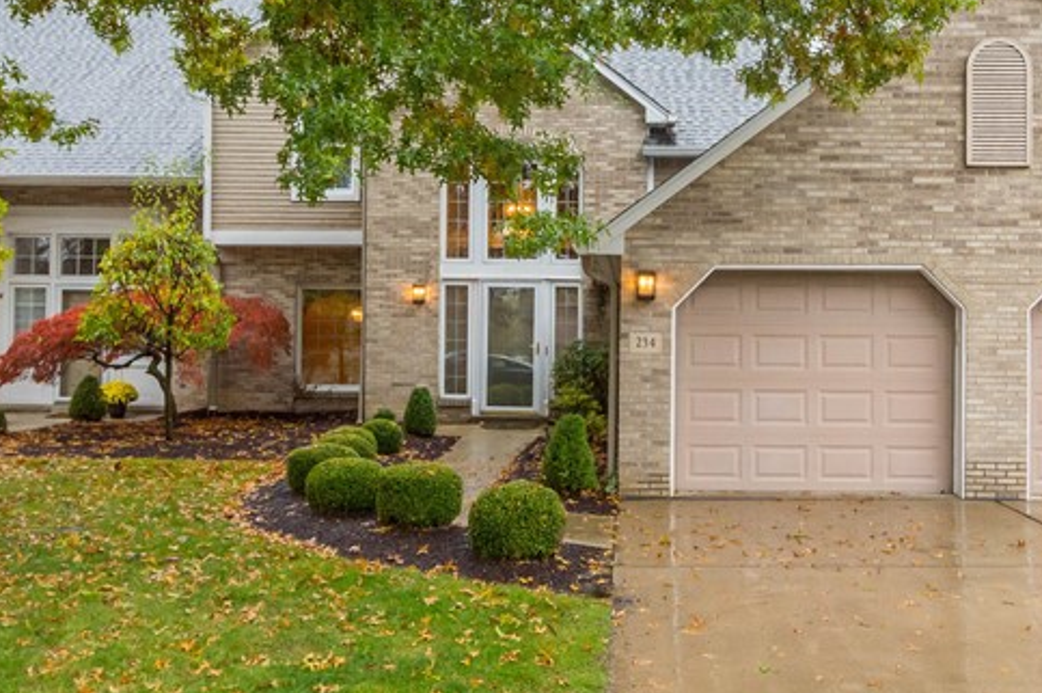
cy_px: 267
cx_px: 636
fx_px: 1073
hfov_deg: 51.4
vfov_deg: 35.6
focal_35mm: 37
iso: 500
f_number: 6.3
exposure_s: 1/100
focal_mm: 11
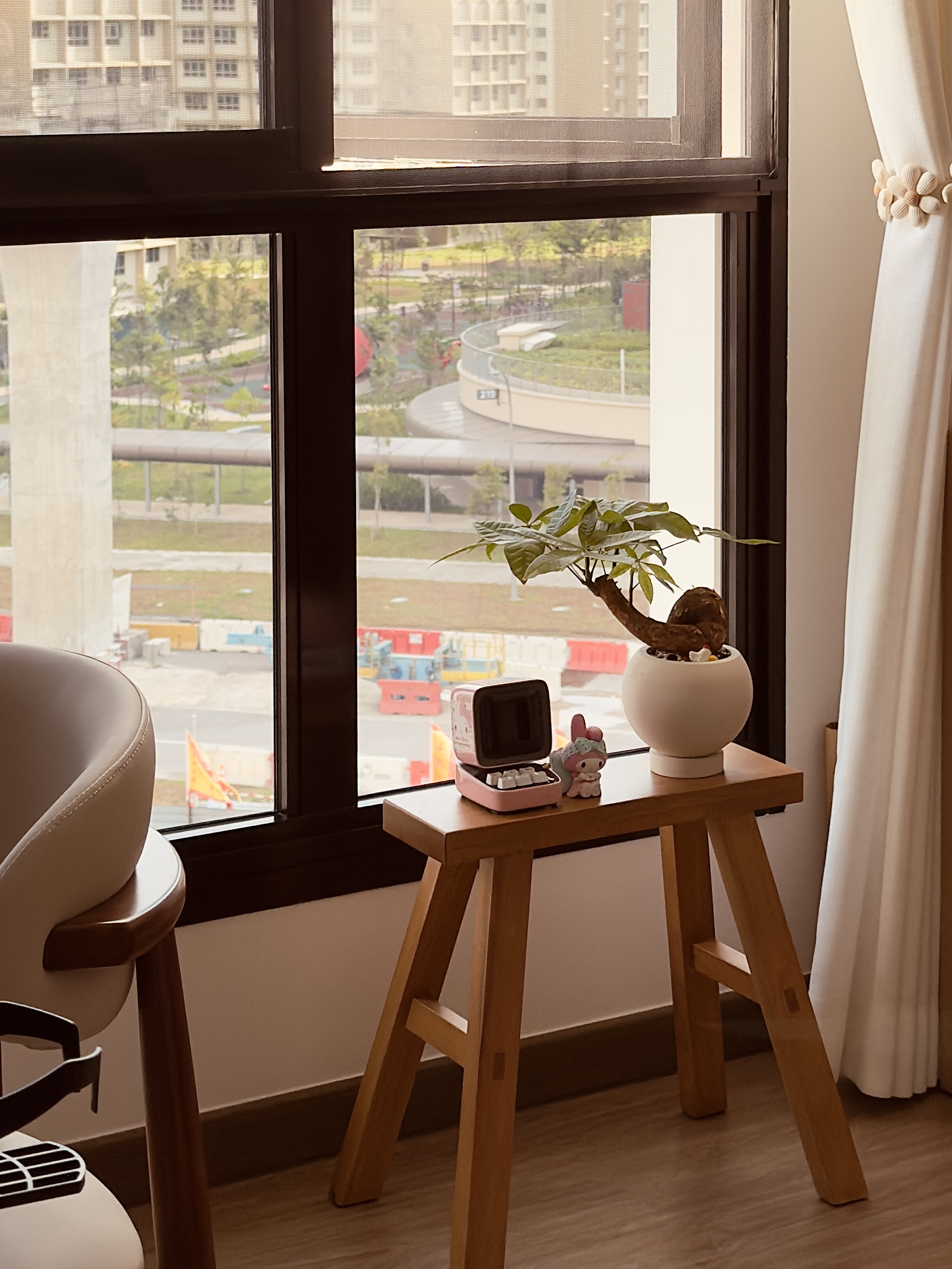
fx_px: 2897
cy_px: 255
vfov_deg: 24.3
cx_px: 642
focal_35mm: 79
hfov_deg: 18.6
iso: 160
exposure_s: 1/111
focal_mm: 6.76
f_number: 1.78
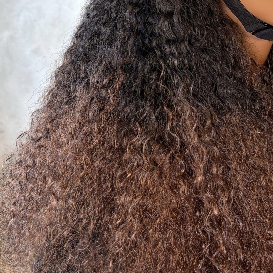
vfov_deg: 31.3
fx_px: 446
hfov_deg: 33.3
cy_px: -4
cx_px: 208
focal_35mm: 50
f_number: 1.6
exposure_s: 1/121
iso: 100
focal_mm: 5.96
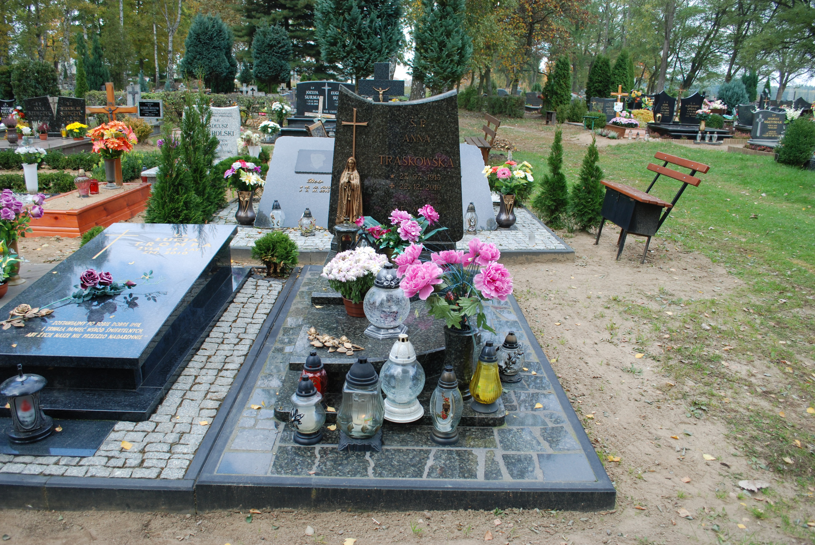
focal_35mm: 27
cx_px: 408
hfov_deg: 67.3
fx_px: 612
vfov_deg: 48.0
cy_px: 272
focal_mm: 18
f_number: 5.6
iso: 180
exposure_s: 1/125
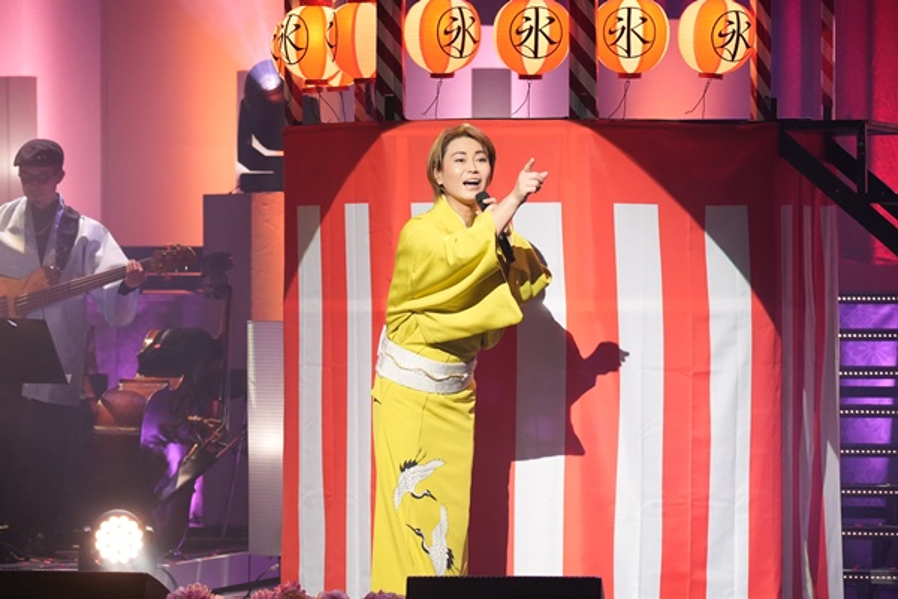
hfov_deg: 10.3
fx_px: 5001
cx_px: 449
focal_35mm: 200
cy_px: 300
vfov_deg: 6.9
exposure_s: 1/500
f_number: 7.1
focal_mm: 200.5
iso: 5000
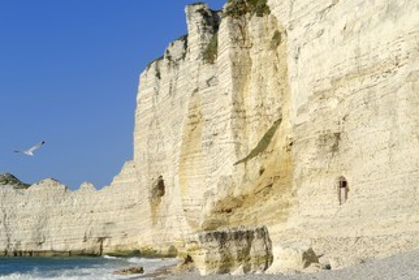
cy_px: 147
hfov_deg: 23.6
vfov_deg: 15.9
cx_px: 154
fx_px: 1001
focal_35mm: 86
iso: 200
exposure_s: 1/320
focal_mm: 66
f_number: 11
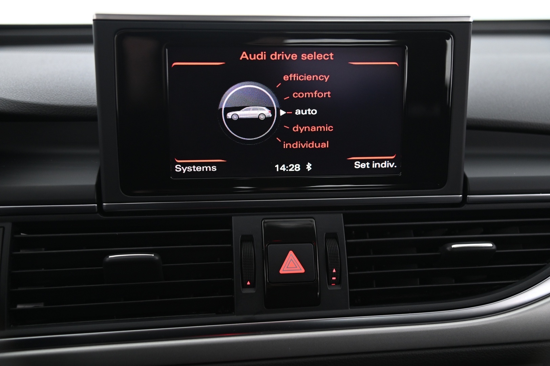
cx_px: 275
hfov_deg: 42.8
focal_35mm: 46
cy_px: 183
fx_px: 702
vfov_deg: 29.2
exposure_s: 1/20
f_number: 4
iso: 2000
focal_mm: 46
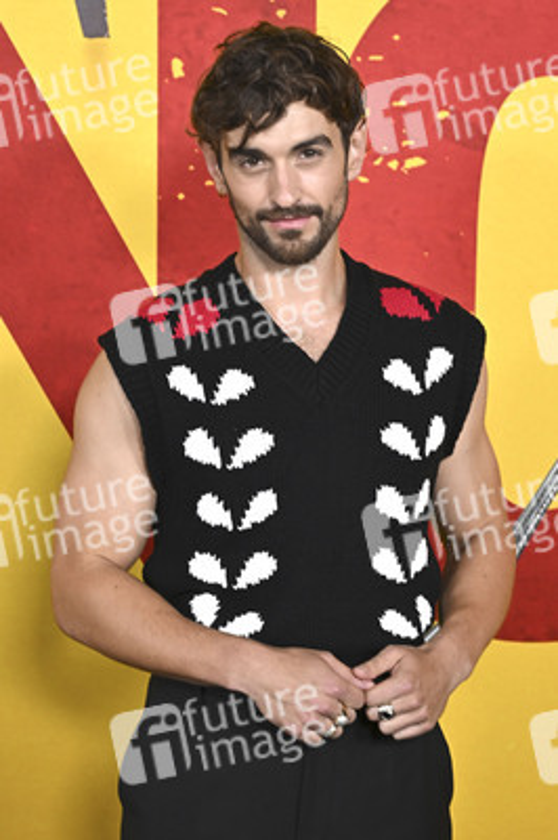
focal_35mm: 73
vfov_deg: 27.7
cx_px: 279
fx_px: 1700
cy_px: 420
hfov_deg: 18.6
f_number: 6.3
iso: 2000
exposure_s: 1/250
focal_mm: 73
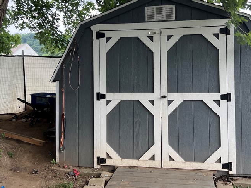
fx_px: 297
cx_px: 146
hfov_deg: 45.6
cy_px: 68
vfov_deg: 34.9
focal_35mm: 41
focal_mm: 5.7
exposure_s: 1/547
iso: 50
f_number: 1.5
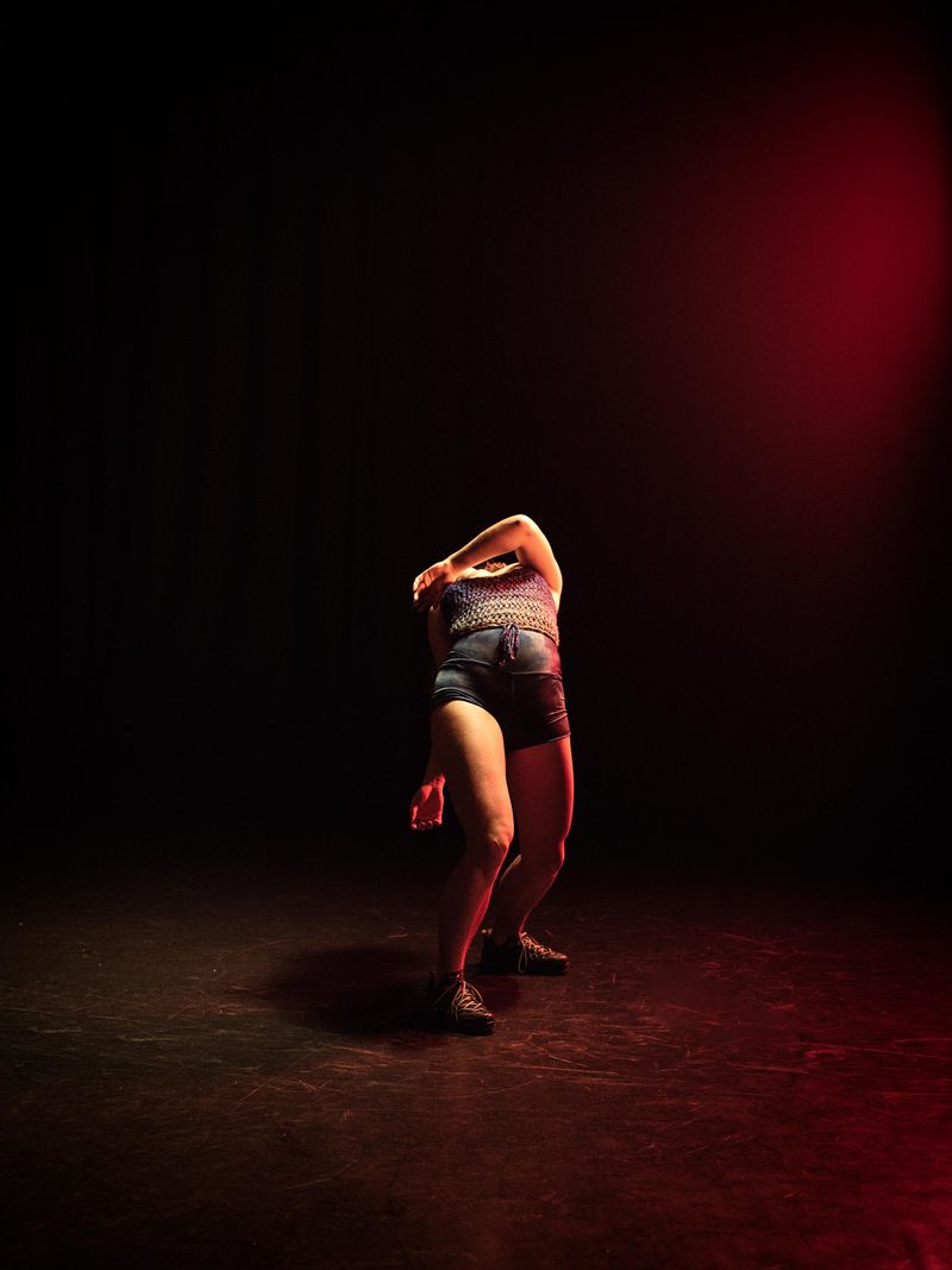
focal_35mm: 43
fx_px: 1577
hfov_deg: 33.6
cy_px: 635
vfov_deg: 43.9
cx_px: 476
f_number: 4
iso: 1600
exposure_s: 1/60
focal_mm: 55
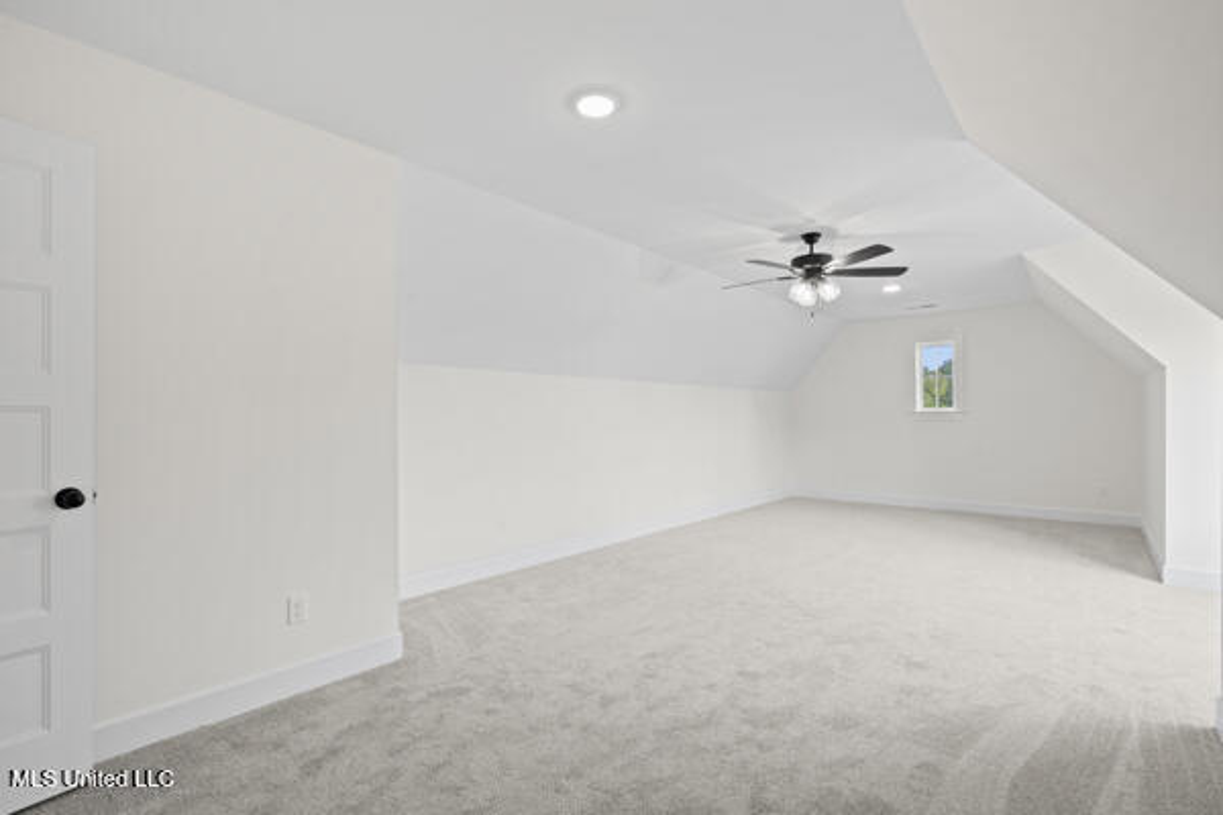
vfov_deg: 73.7
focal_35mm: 16
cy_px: 408
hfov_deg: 96.7
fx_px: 544
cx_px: 612
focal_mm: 16
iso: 800
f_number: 9
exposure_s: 1/13
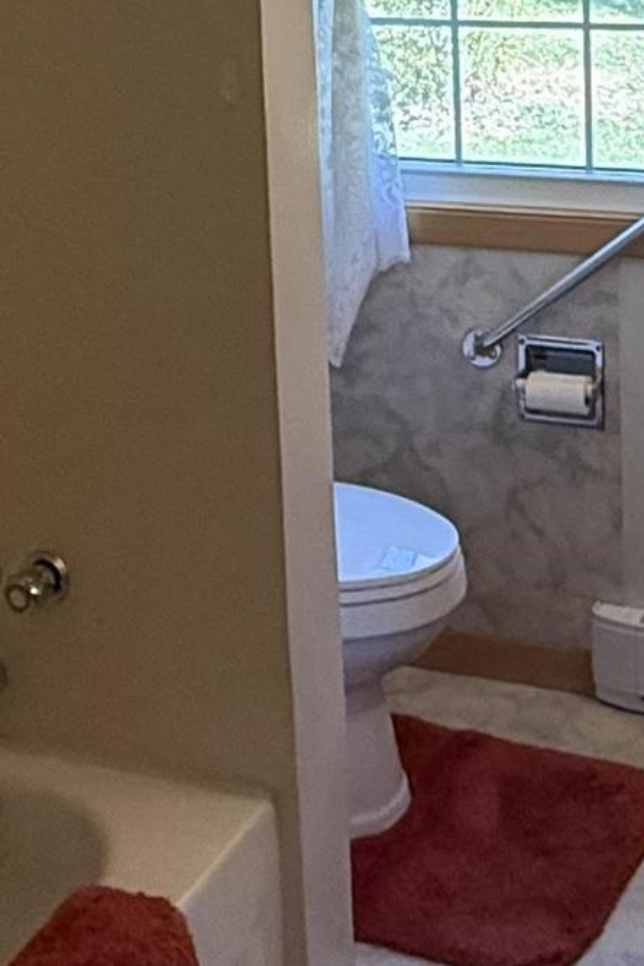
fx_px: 1799
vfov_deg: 28.4
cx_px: 521
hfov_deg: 20.1
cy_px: 26
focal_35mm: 67
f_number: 2.2
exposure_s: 1/120
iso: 320
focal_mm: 2.22
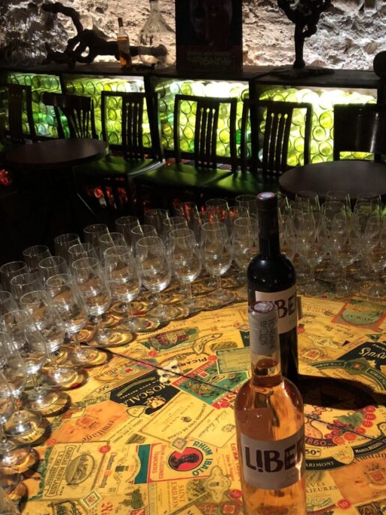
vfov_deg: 43.9
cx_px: 252
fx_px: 625
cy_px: 361
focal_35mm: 42
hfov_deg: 34.1
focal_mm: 3.99
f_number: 1.8
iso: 100
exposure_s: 1/13
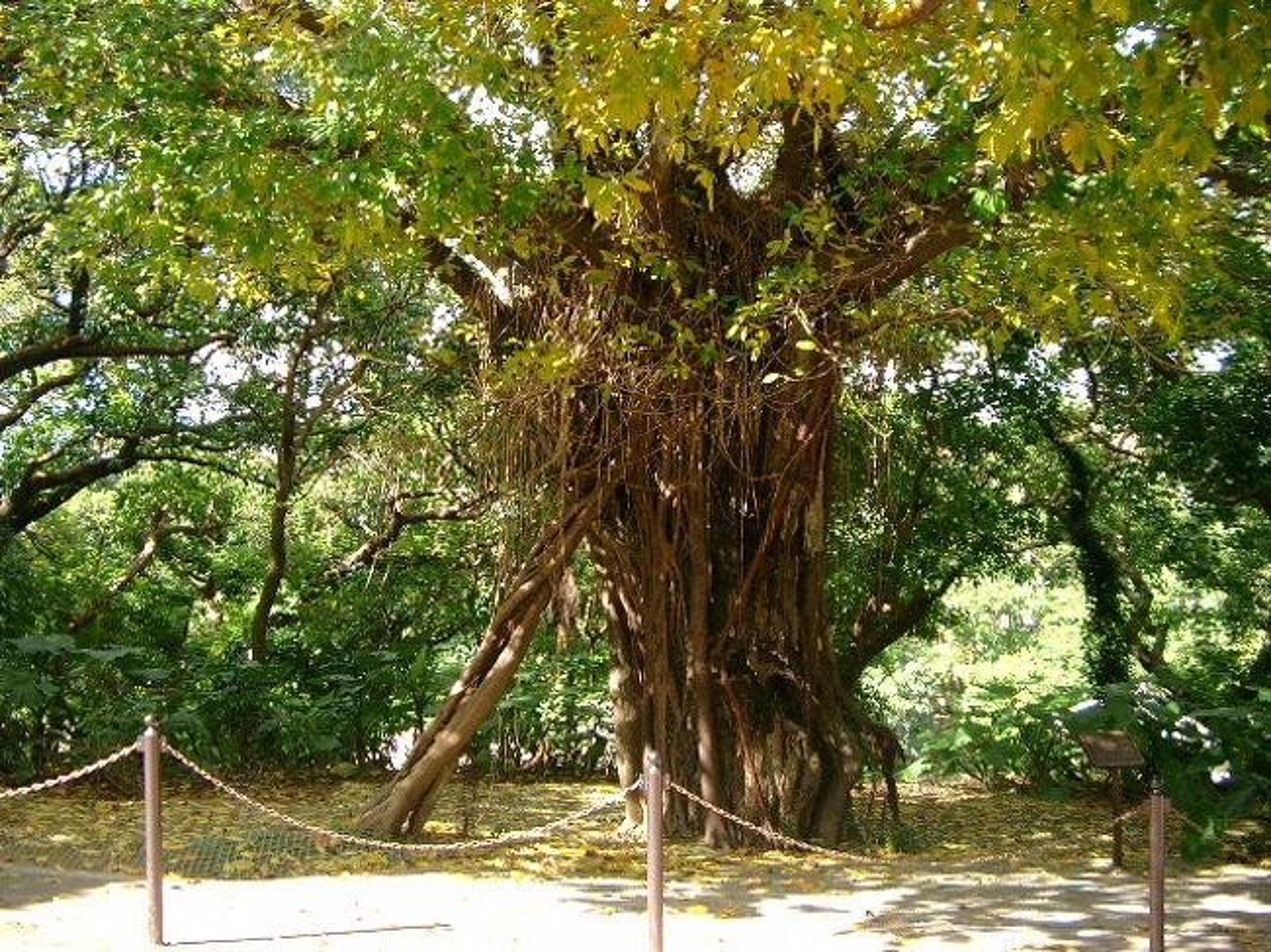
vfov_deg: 38.6
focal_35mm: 37
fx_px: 1358
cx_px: 636
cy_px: 476
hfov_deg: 50.2
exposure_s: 1/250
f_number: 2.6
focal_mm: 7.6
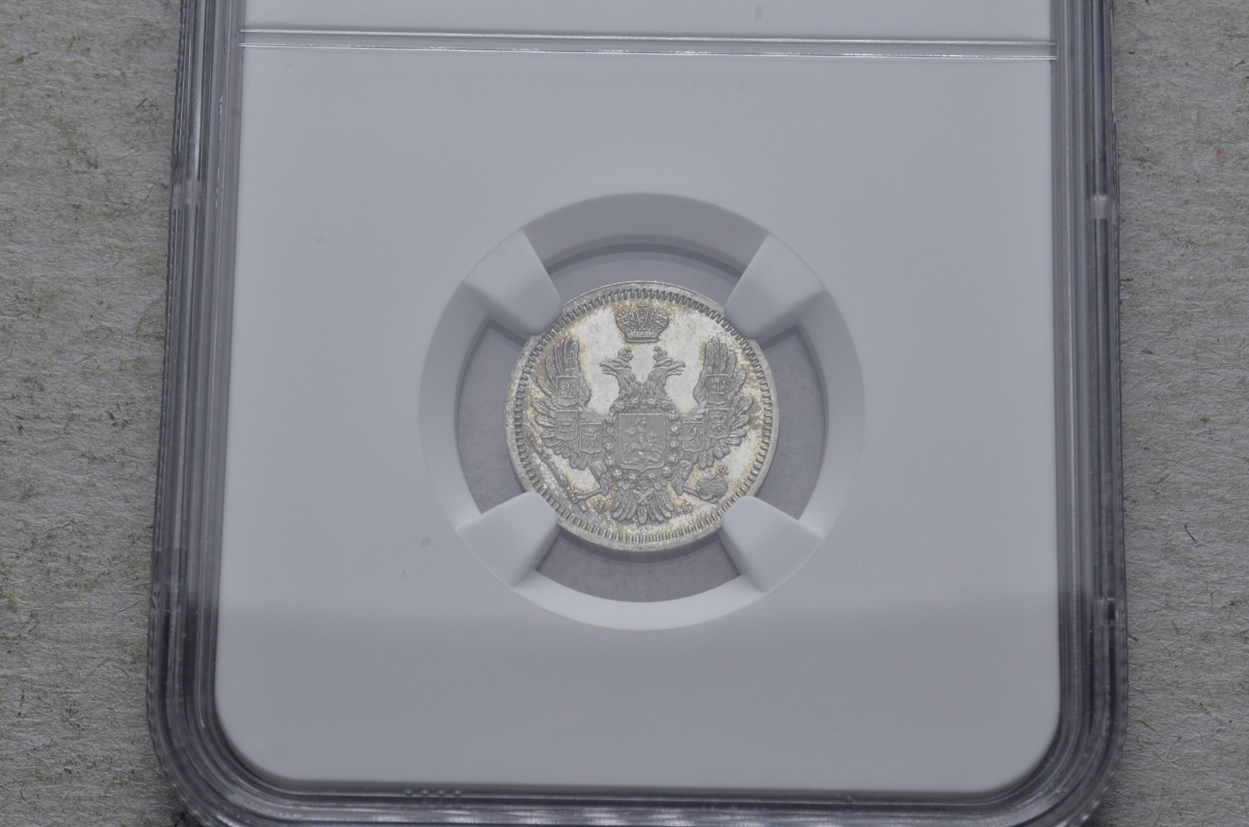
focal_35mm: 82
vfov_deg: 16.5
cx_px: 624
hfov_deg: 24.7
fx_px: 2856
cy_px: 414
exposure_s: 1/250
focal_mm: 55
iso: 400
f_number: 14
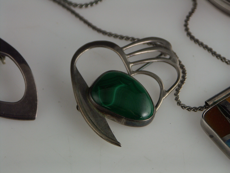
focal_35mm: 199
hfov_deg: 9.9
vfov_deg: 7.5
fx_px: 1322
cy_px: 86
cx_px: 115
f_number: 3.5
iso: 100
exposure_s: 1/125
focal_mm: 50.8
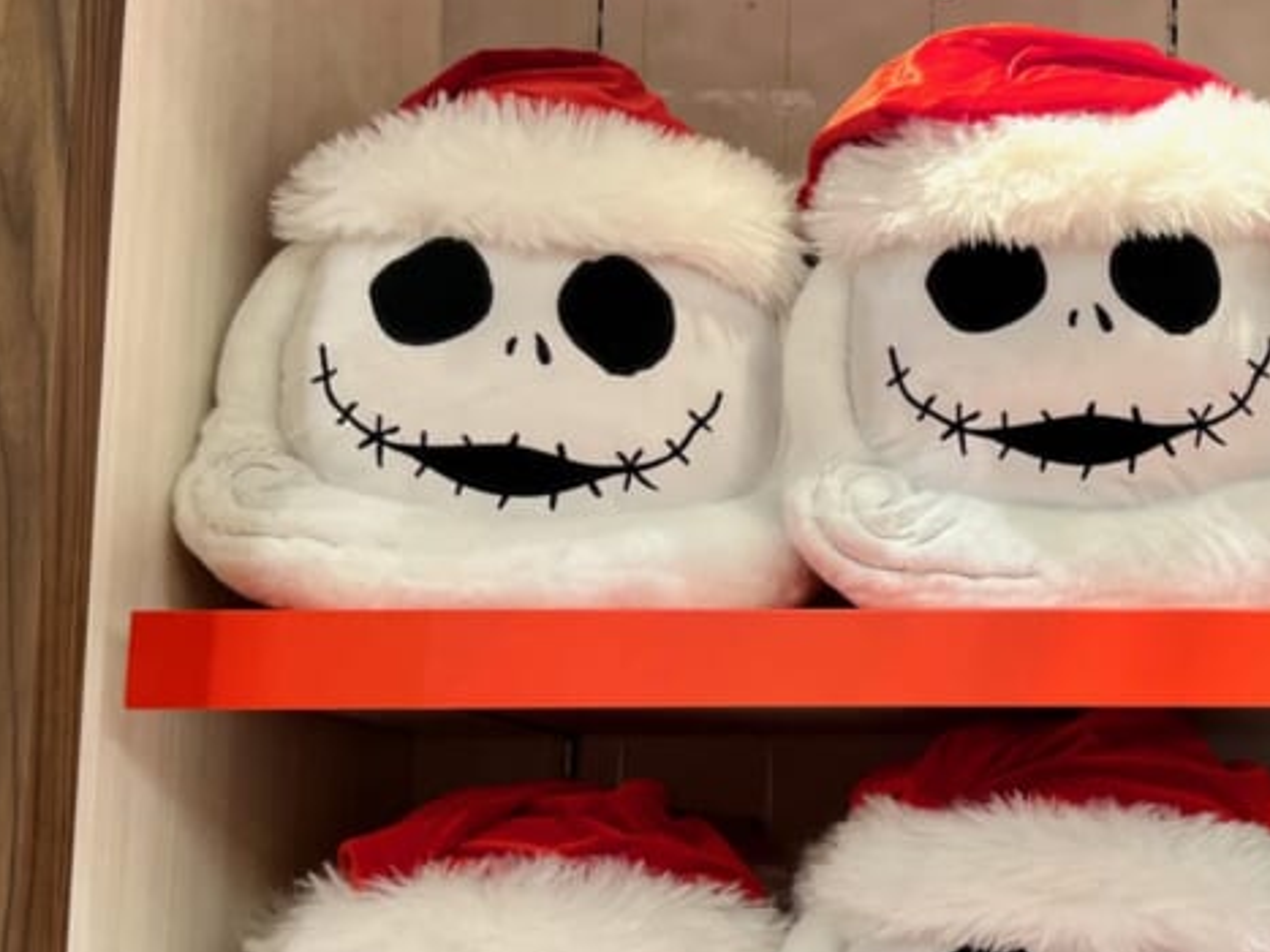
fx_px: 2091
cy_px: 691
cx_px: 1294
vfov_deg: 25.4
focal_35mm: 57
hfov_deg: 31.1
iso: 32
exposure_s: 1/100
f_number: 1.6
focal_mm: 5.1
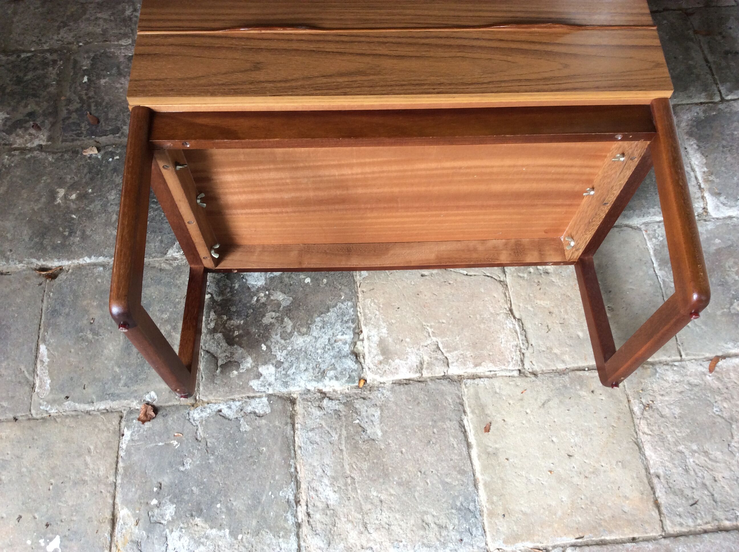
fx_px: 682
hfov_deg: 56.9
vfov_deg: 44.1
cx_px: 370
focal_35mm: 32
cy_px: 276
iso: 40
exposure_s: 1/33
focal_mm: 3.3
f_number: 2.4
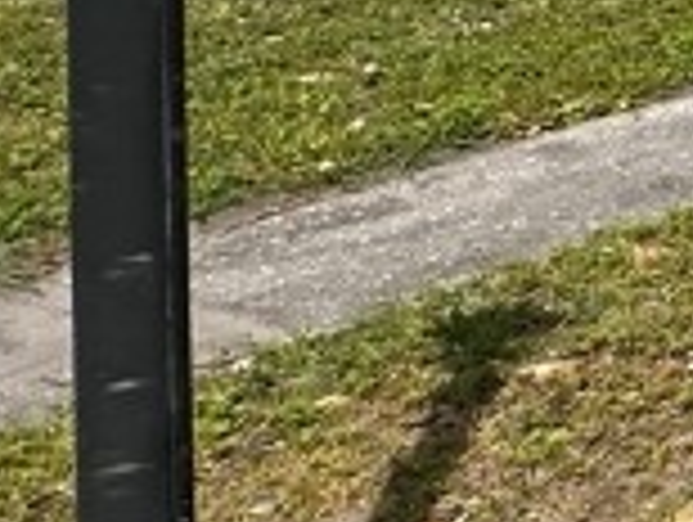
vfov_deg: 14.1
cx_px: 2097
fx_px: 1865
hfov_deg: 11.4
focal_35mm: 93
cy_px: -414
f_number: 2.2
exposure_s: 1/2451
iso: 50
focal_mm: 2.22
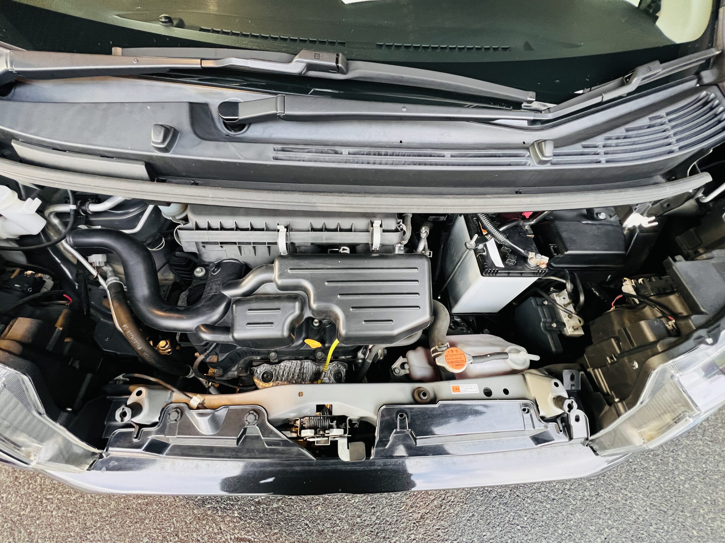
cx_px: 362
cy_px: 272
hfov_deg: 106.2
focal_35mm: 13
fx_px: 272
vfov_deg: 89.9
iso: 250
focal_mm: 1.57
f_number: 1.8
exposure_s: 1/83
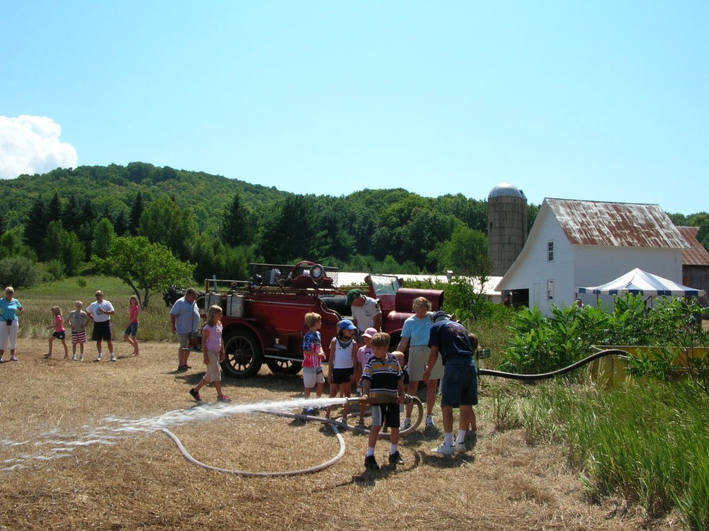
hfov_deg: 52.6
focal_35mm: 35
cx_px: 354
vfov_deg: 40.7
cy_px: 266
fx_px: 717
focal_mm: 5.8
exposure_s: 1/328
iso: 50
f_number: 5.6
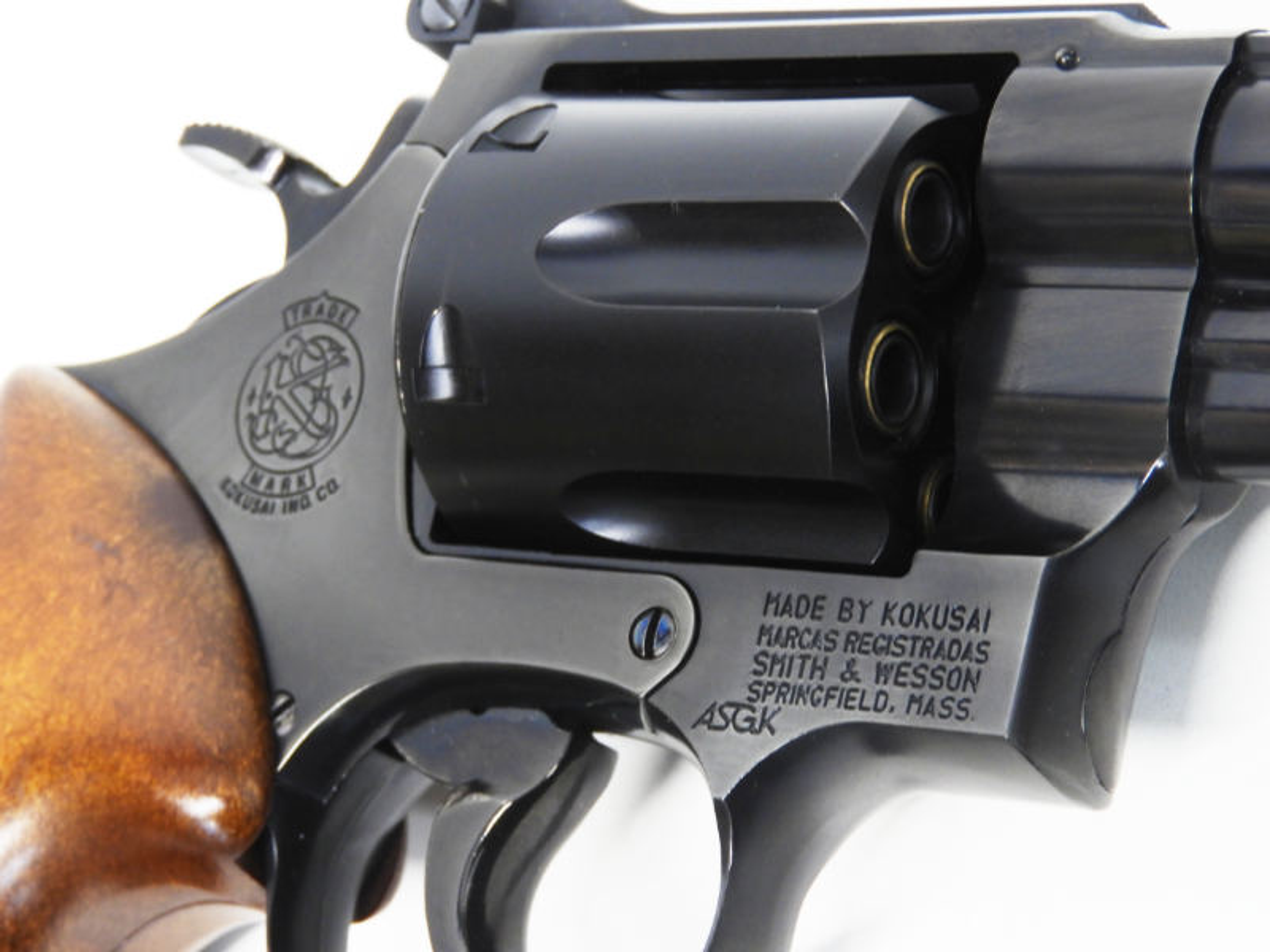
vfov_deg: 15.6
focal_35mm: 95
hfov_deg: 20.7
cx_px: 635
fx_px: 3485
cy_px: 476
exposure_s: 1/15
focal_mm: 17
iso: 200
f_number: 4.8
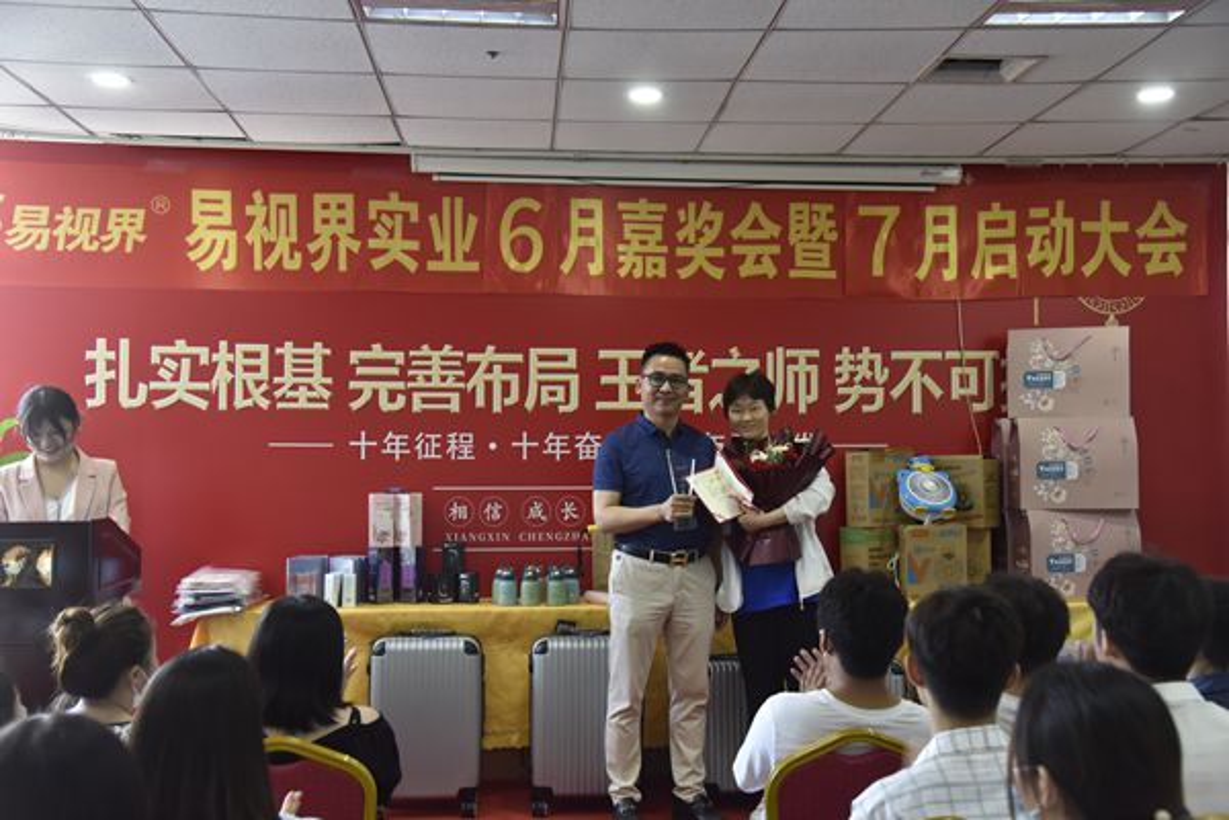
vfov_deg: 30.5
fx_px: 1502
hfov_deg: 44.5
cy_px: 410
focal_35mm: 44
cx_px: 614
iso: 1250
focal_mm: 44
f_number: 4.5
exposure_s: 1/60
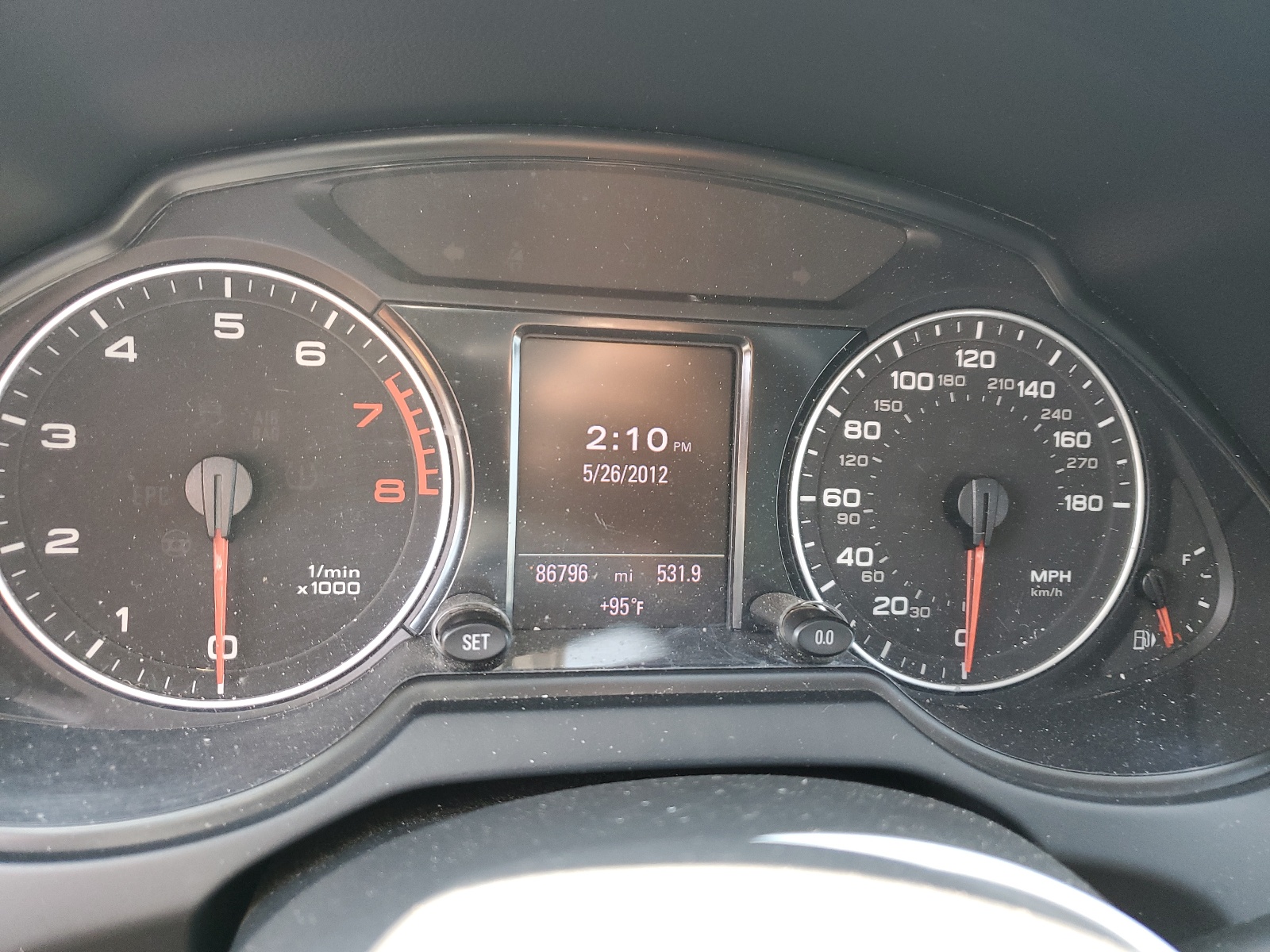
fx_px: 954
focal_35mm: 26
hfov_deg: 67.3
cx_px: 635
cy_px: 476
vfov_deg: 53.1
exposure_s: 1/60.2
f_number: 1.5
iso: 101
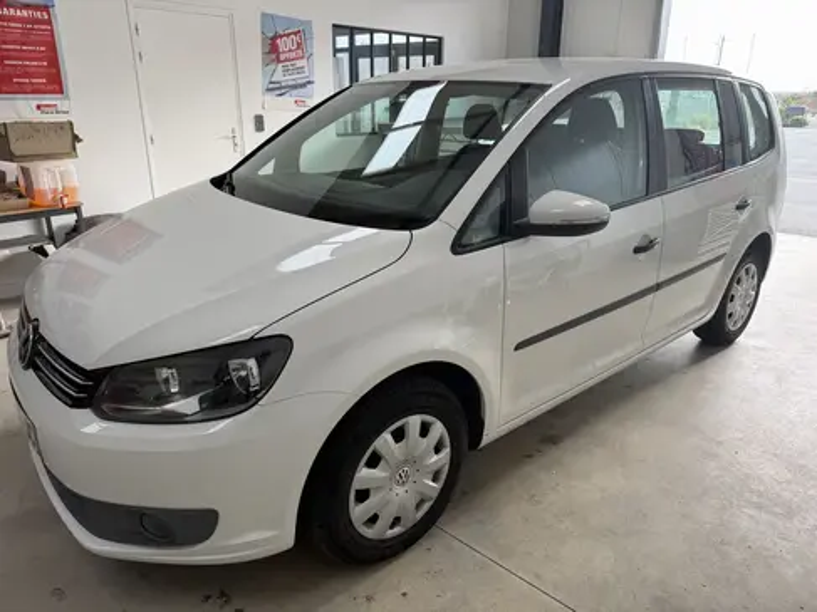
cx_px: 408
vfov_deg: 56.8
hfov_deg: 71.6
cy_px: 306
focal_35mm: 24
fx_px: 566
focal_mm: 6.76
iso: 64
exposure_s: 1/201
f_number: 1.78
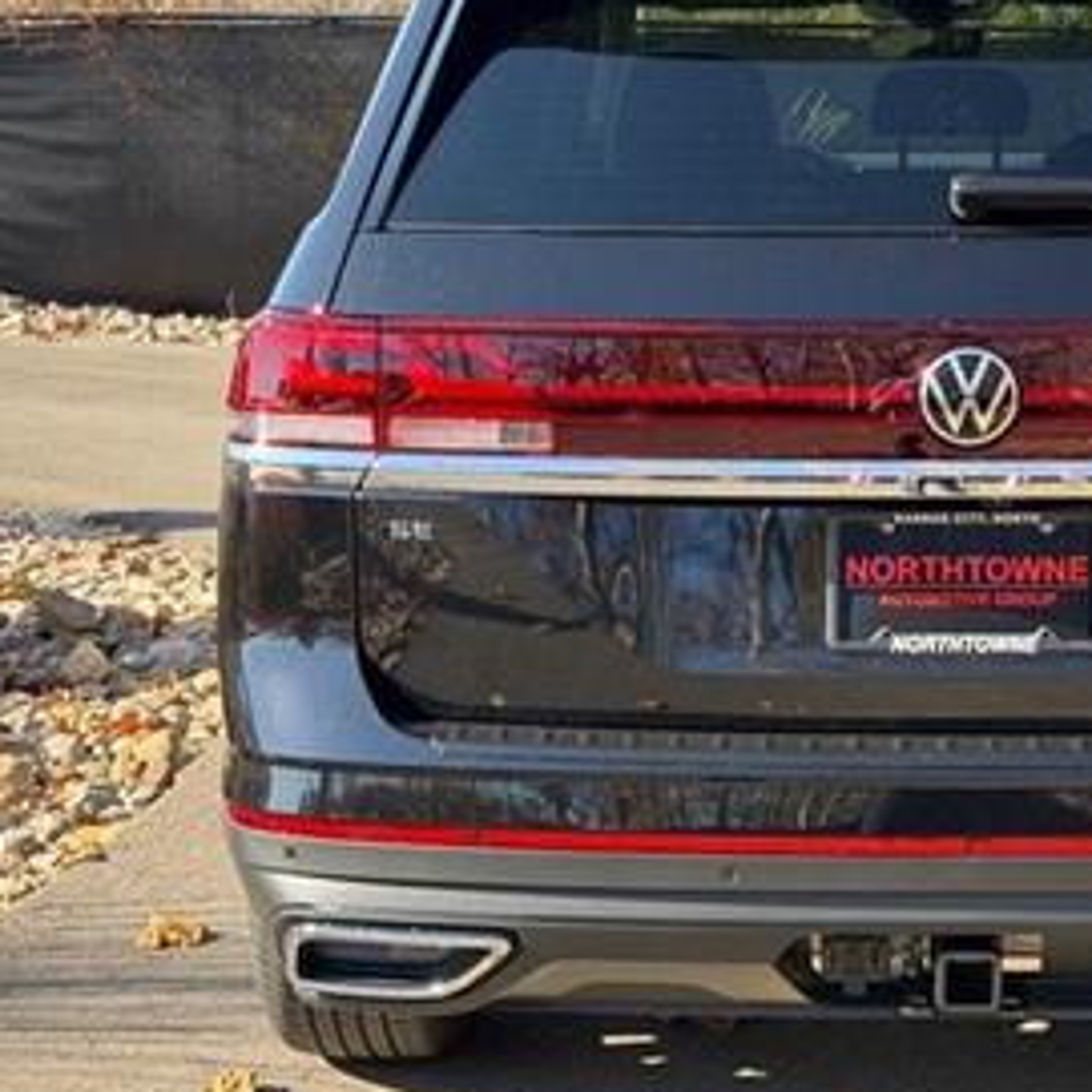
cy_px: 528
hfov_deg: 21.6
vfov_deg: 21.9
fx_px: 2820
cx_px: 878
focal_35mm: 79
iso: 100
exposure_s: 1/747
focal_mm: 6.76
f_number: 1.78
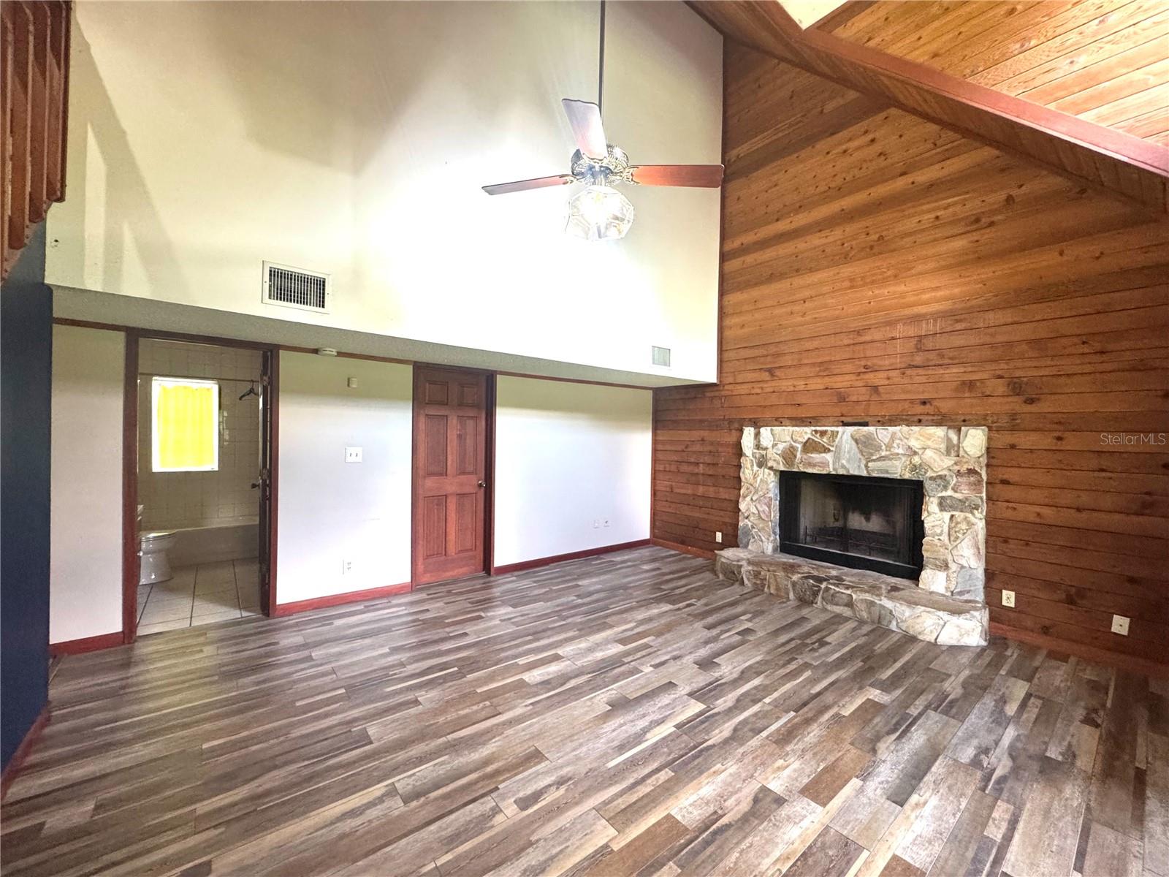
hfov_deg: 102.1
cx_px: 584
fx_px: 473
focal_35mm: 14
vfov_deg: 85.7
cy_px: 438
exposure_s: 1/60
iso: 400
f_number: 2.2
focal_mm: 2.22
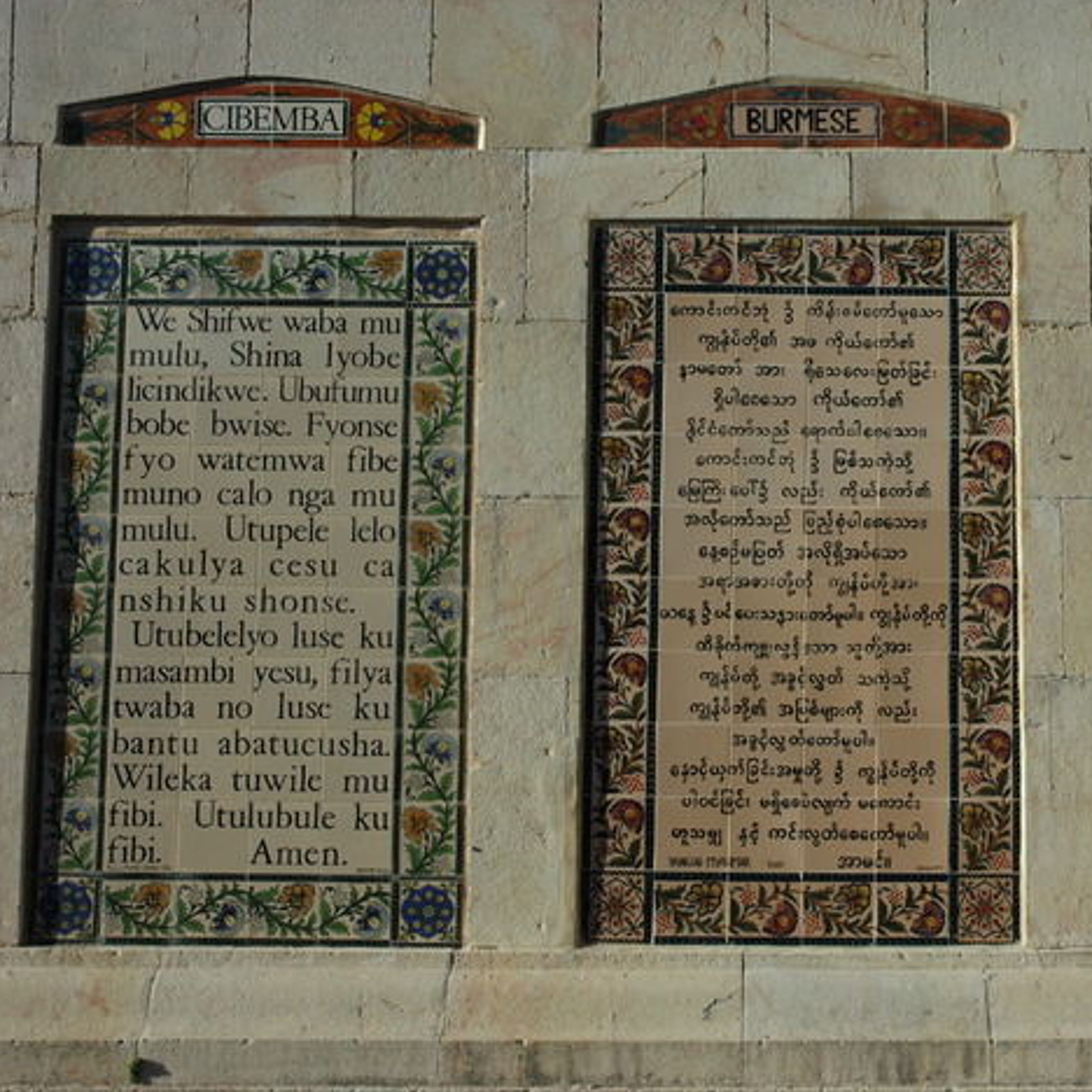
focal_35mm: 47
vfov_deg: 36.1
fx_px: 1677
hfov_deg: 35.4
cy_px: 550
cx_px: 796
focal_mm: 24
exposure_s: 1/500
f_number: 11
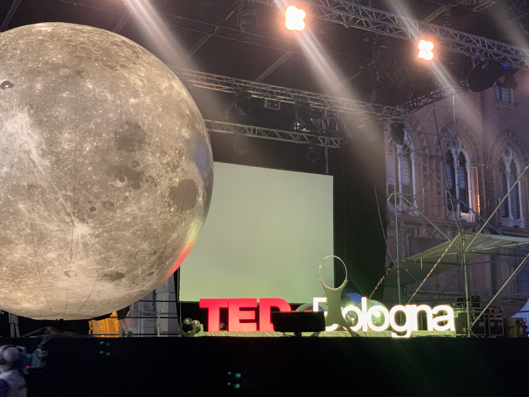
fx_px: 810
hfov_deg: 36.2
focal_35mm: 53
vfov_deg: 27.5
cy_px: 201
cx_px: 263
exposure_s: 1/25
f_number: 2.4
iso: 400
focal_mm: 6
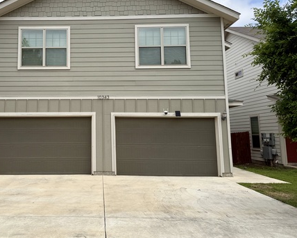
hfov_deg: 49.8
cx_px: 82
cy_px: 89
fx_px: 308
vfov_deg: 41.9
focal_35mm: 35
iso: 80
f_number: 1.78
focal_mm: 6.76
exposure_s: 1/6711
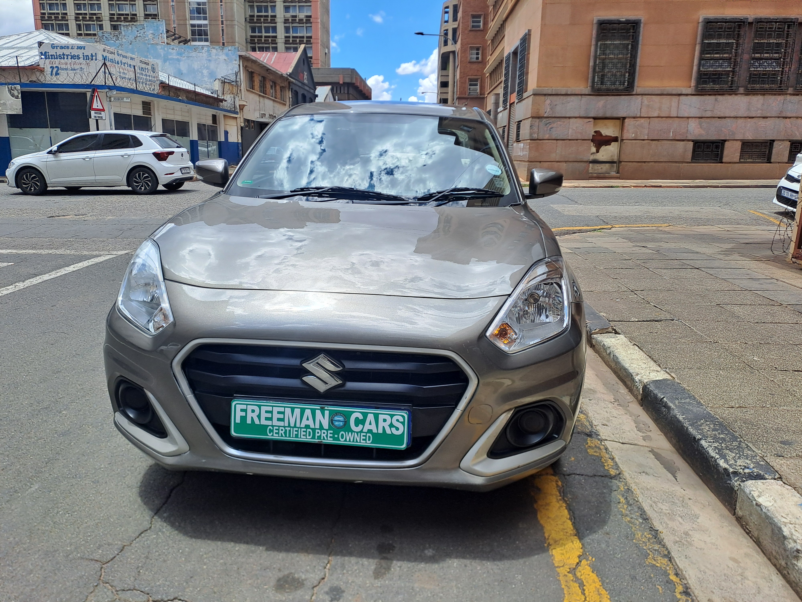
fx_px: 579
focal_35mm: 25
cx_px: 401
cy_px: 301
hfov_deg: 69.4
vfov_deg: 54.9
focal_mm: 4.65
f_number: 1.8
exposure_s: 1/1071
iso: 32
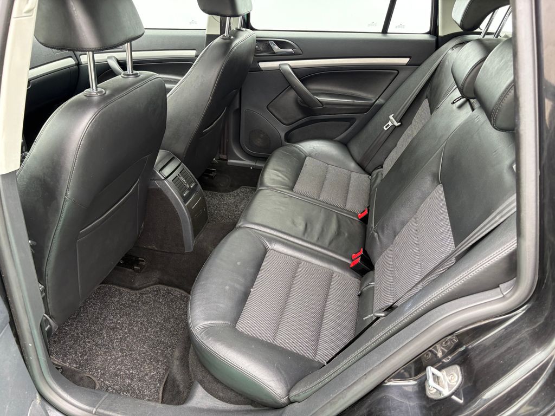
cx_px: 278
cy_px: 208
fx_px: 417
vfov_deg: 53.1
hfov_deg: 67.3
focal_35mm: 26
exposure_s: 1/89
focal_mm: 5.96
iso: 125
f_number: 1.6
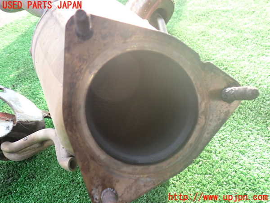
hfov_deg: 60.0
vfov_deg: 46.8
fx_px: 234
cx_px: 135
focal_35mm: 30
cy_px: 102
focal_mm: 5.4
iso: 200
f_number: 2.3
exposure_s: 1/200
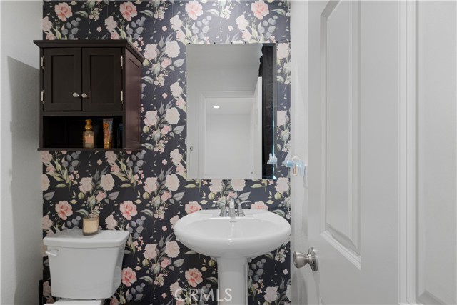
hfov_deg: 93.3
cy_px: 152
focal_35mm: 17
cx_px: 228
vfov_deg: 70.5
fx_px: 216
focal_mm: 17
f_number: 8
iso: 320
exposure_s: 1/1.67
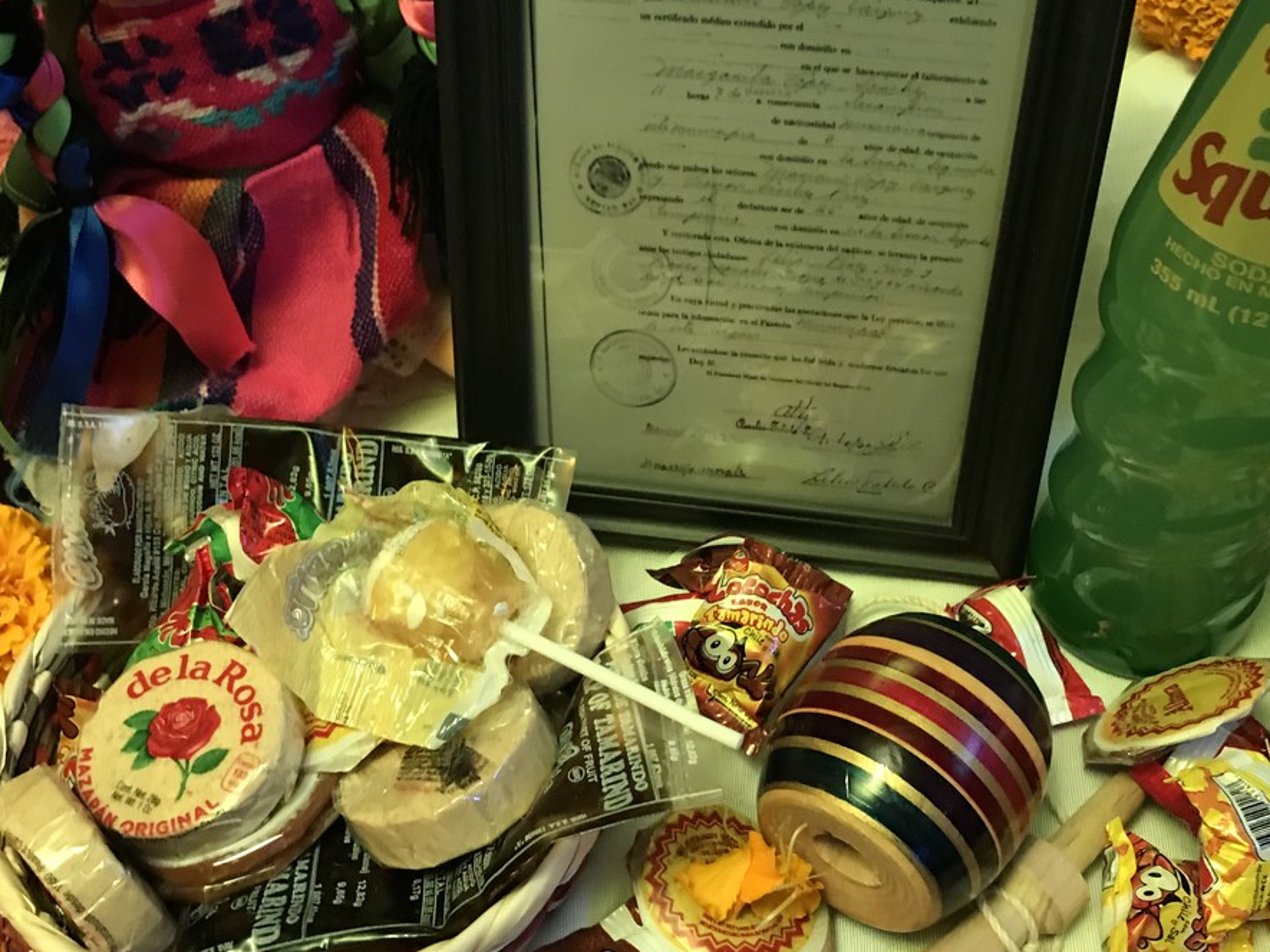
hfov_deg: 44.8
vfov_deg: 34.4
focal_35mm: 42
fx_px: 1541
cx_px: 677
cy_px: 454
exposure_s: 1/11
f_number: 1.8
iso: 100
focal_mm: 3.99
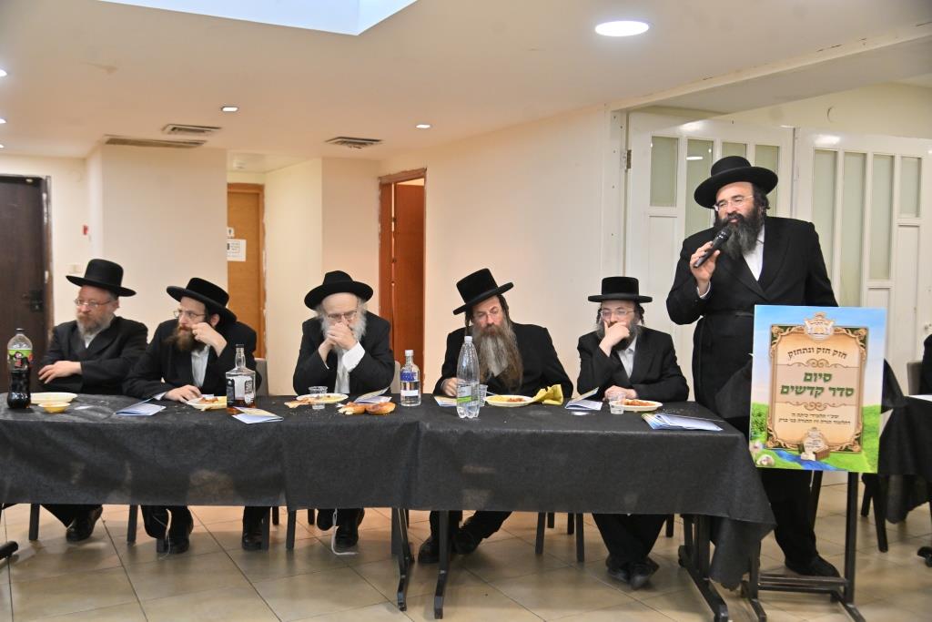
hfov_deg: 58.7
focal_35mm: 32
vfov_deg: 41.1
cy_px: 311
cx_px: 466
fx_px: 829
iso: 1250
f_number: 4
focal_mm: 32
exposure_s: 1/160
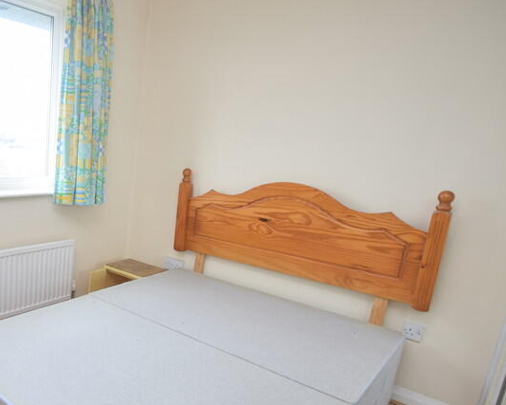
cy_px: 239
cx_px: 78
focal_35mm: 27
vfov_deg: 52.9
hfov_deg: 57.5
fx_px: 404
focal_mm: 10
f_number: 4.5
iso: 400
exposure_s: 1/80
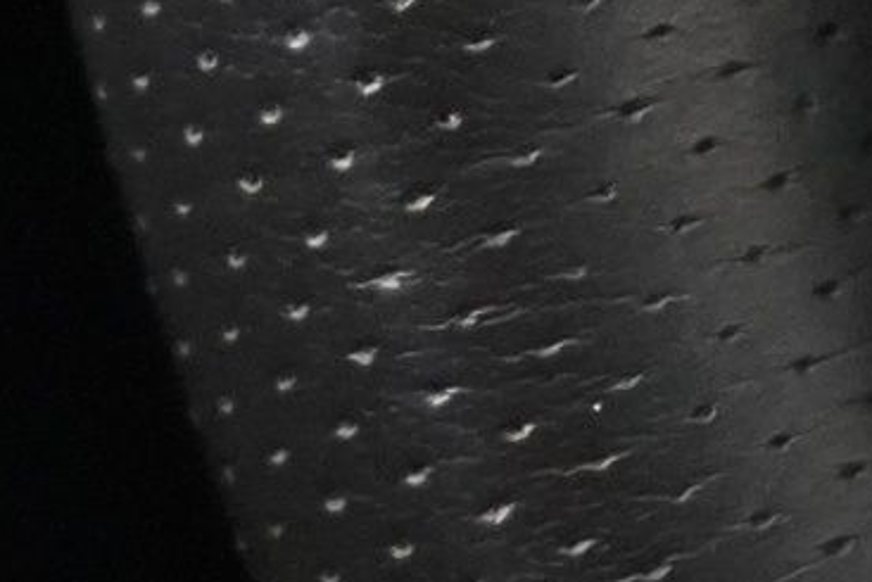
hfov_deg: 6.9
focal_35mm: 293
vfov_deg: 4.5
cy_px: -1184
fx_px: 7100
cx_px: 1461
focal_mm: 43
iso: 12800
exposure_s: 1/80
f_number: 4.5
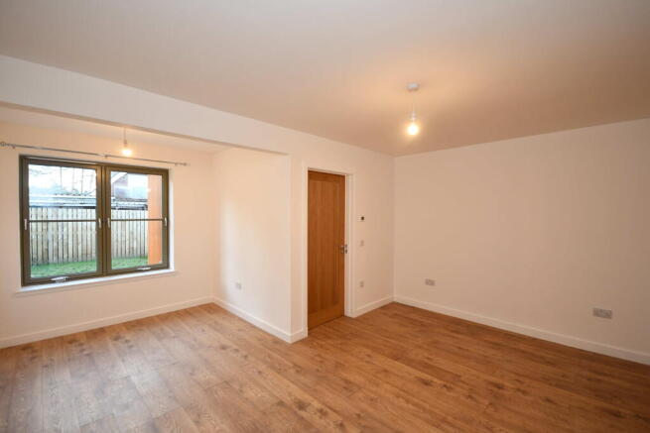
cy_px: 216
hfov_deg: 100.4
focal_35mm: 15
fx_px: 271
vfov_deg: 77.4
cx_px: 325
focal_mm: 10
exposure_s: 1/60
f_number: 4
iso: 800
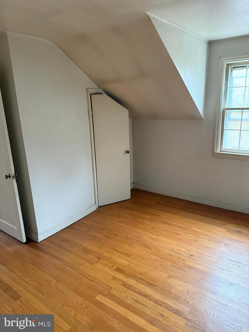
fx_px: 230
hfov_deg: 56.8
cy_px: 166
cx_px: 124
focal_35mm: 24
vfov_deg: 71.6
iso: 800
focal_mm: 6.76
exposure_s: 1/60
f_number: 1.78
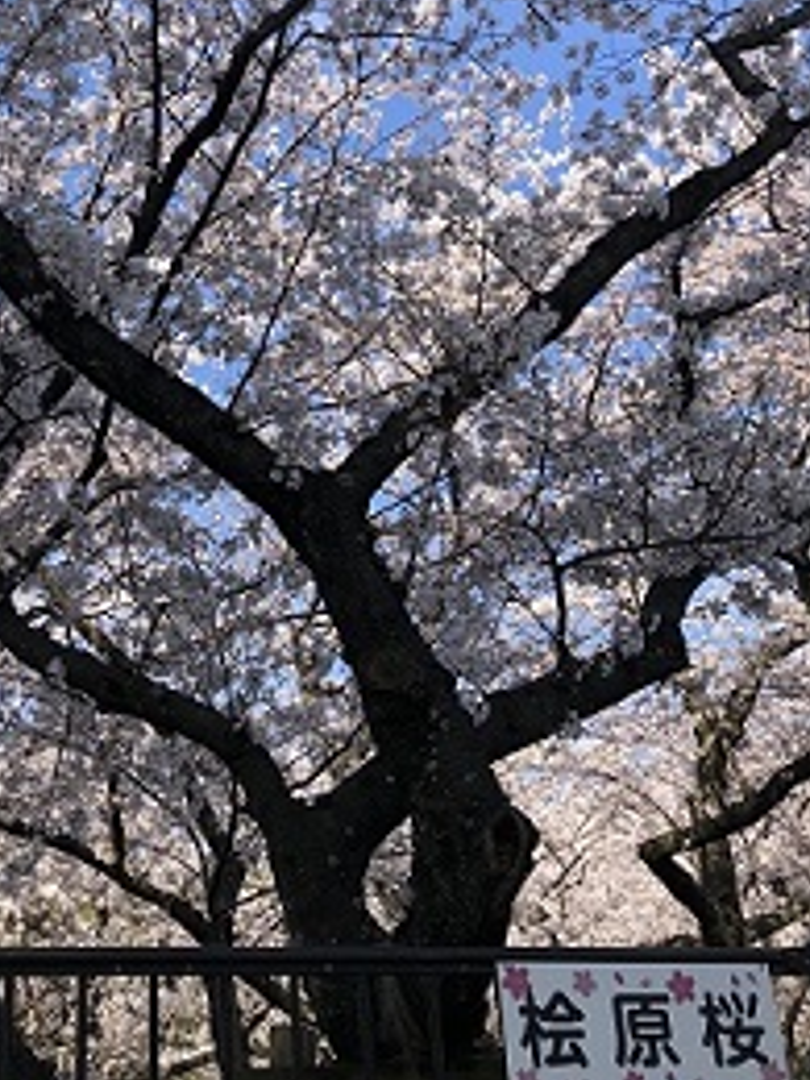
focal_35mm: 43
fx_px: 1342
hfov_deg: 32.9
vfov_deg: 42.8
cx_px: 195
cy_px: 305
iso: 20
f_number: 1.8
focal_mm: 3.99
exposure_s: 1/899
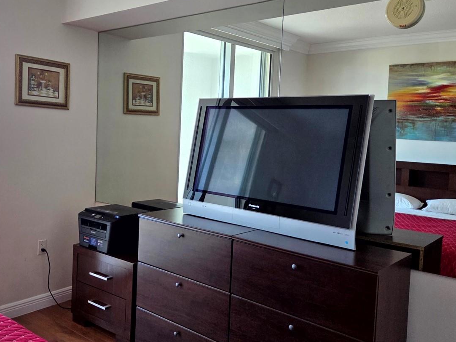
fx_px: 448
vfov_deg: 41.8
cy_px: 160
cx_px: 196
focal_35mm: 34
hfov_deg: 53.8
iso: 125
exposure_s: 1/180
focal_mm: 5.4
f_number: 1.8
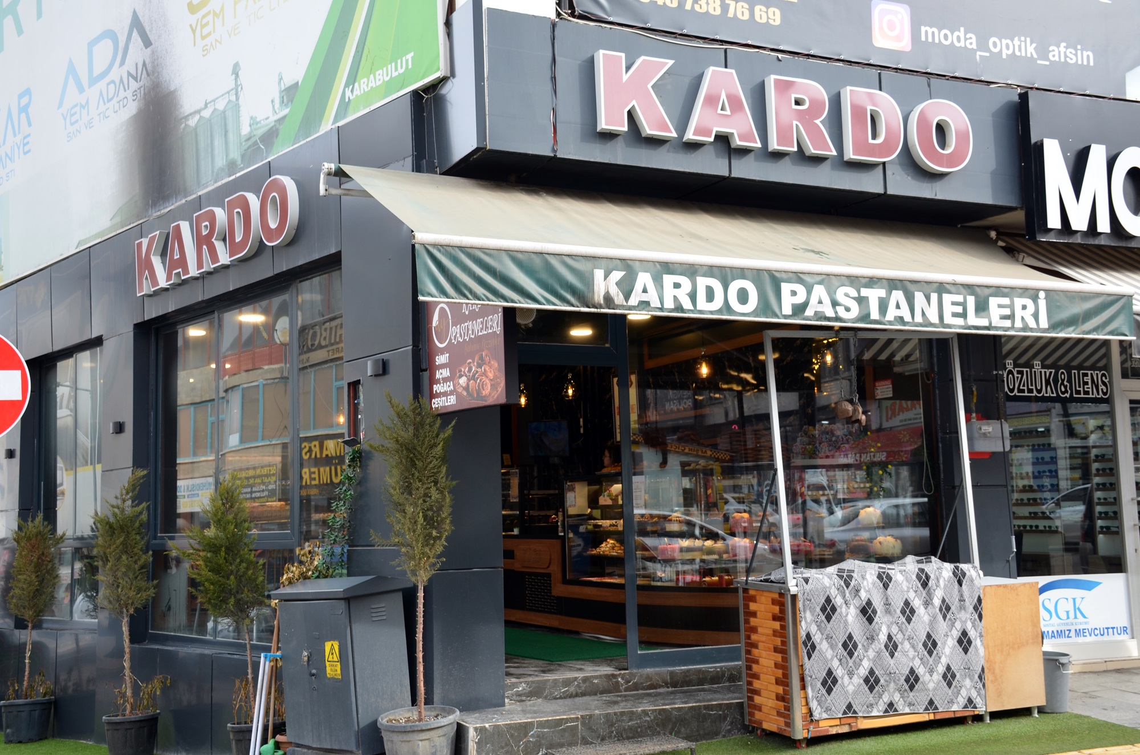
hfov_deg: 48.0
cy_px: 378
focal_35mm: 40
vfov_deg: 32.9
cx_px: 570
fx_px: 1280
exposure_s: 1/125
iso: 200
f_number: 5.6
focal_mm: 27
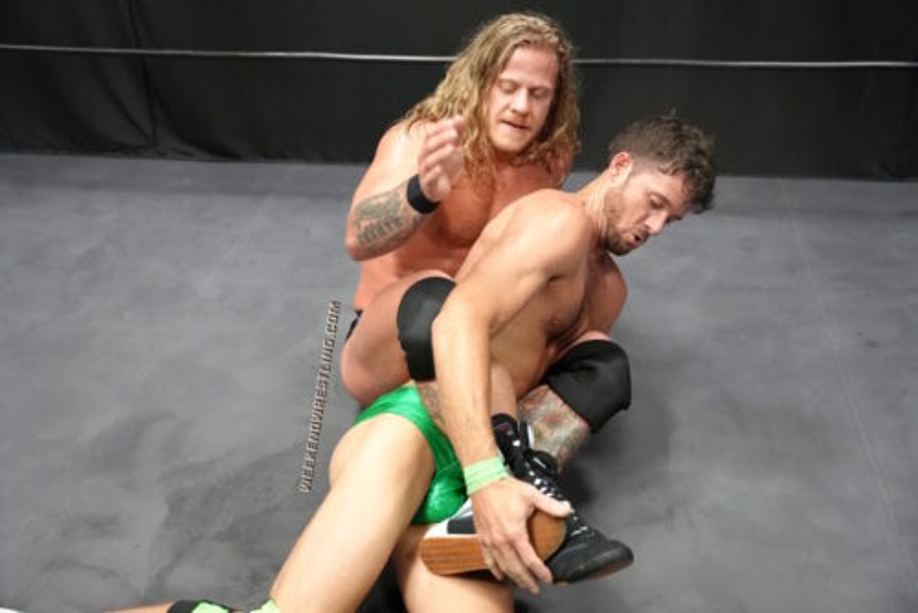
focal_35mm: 40
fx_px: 1013
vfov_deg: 33.7
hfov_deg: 48.8
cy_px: 306
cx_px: 459
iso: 12800
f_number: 2.8
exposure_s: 1/250
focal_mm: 39.7
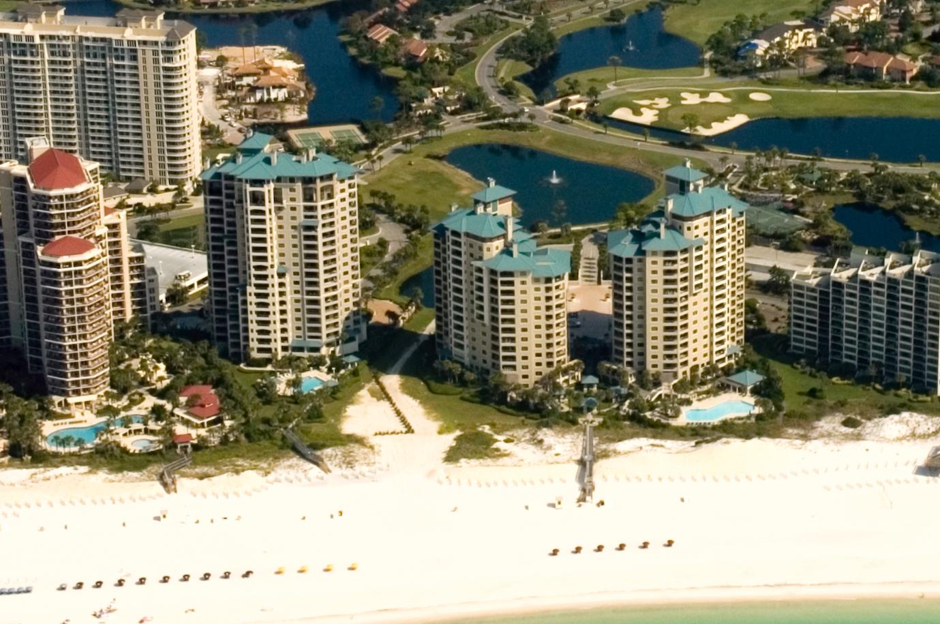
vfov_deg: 15.3
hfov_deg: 22.9
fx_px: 2297
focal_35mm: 88
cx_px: 728
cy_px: 70
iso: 200
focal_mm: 27
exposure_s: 1/125
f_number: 18
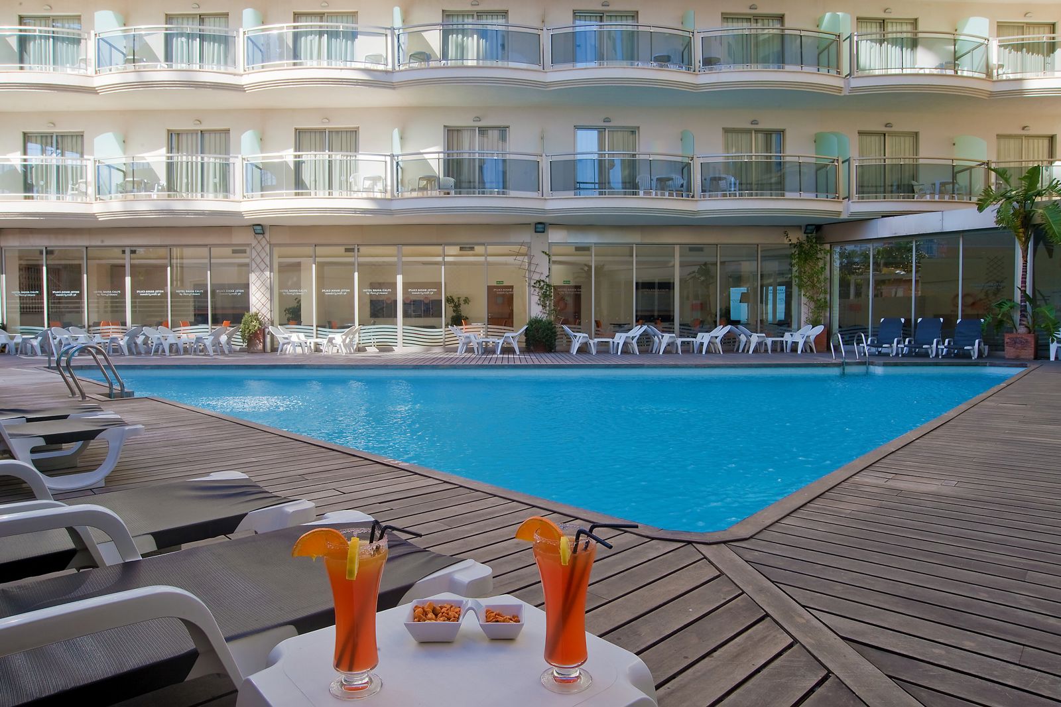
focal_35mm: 23
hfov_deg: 76.1
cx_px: 530
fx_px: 678
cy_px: 354
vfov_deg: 55.1
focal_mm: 23
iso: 100
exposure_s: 1/30
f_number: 16
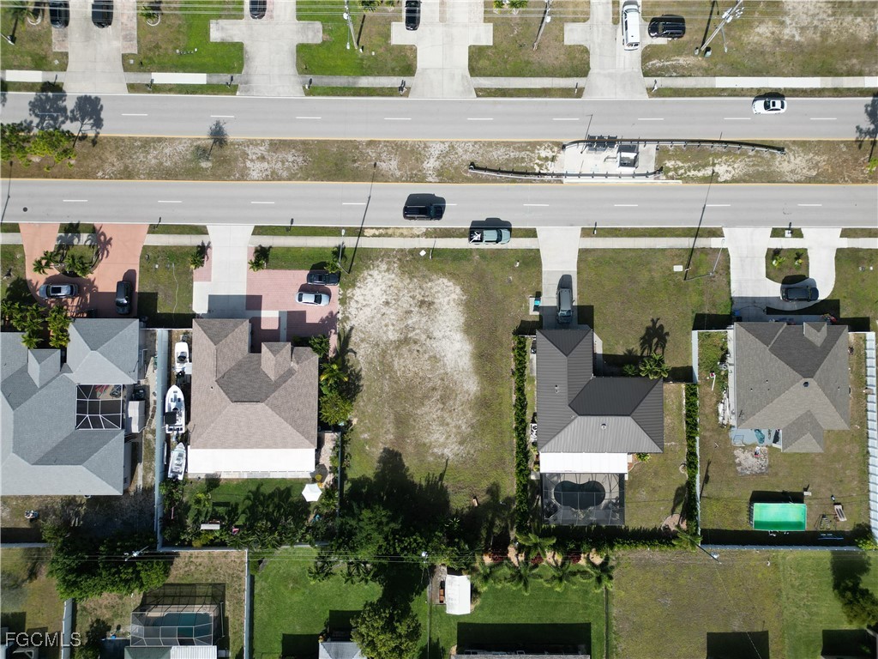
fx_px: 609
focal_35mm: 24
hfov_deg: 71.6
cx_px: 439
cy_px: 330
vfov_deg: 56.8
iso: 140
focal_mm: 6.72
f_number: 1.7
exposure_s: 1/3200
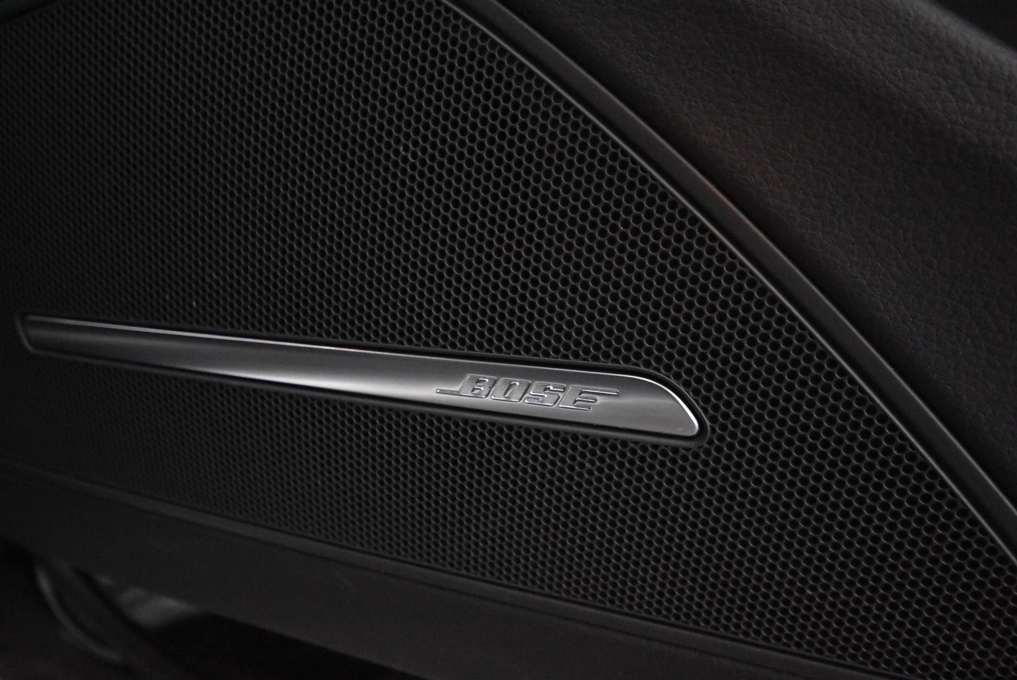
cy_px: 340
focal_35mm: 30
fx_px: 848
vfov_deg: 43.7
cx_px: 508
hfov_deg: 61.9
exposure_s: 1/60
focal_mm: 20
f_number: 5.6
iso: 10000
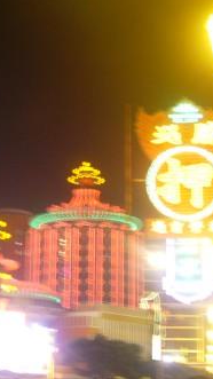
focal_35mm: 81
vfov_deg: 26.2
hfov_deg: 14.9
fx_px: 814
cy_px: 188
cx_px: 84
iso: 100
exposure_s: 1/3.2
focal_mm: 9.1
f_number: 3.5
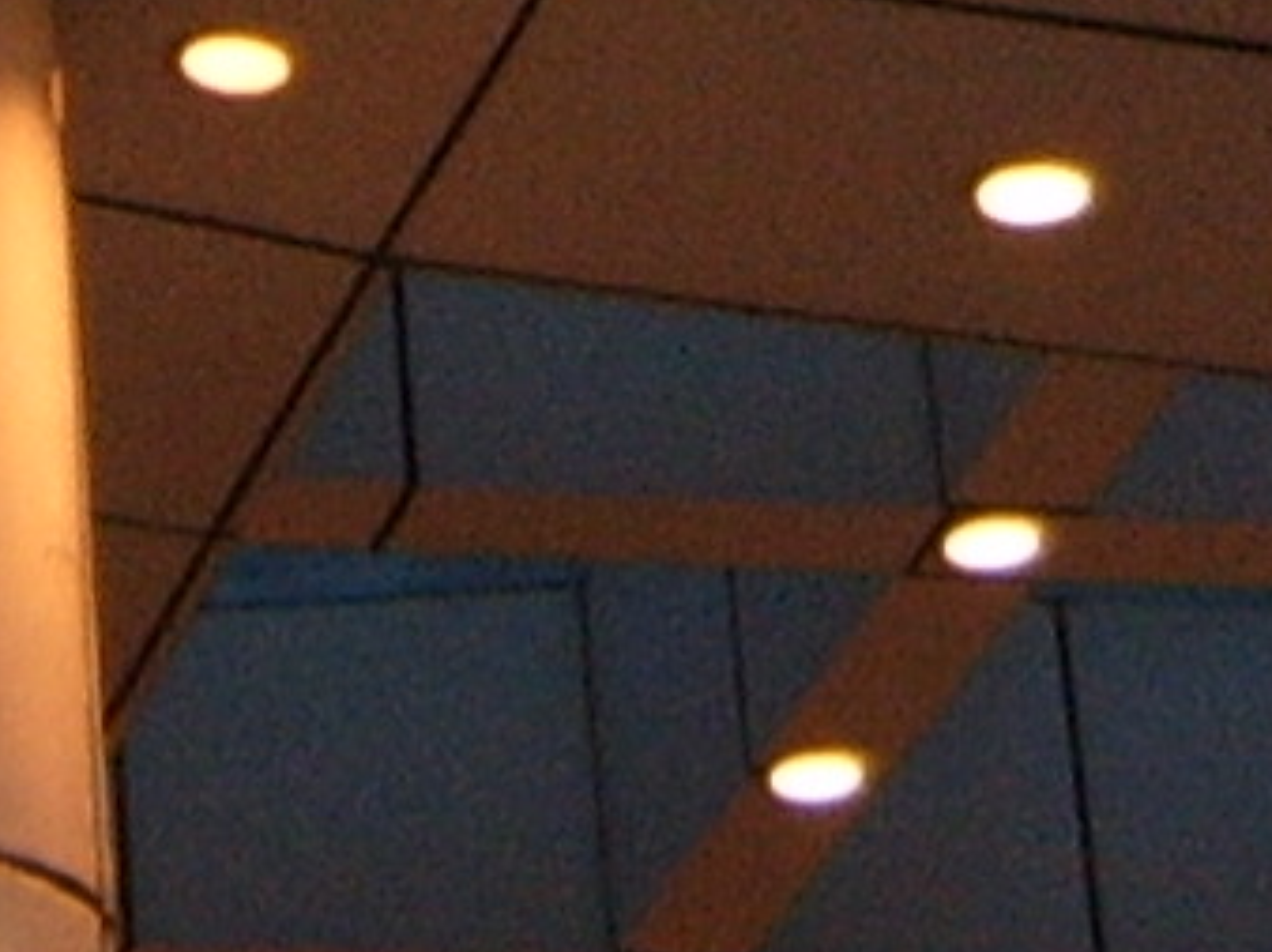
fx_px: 9143
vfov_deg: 5.8
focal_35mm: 249
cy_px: -1185
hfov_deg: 7.9
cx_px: 109
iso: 141
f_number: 2.9
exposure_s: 1/30
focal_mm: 6.2
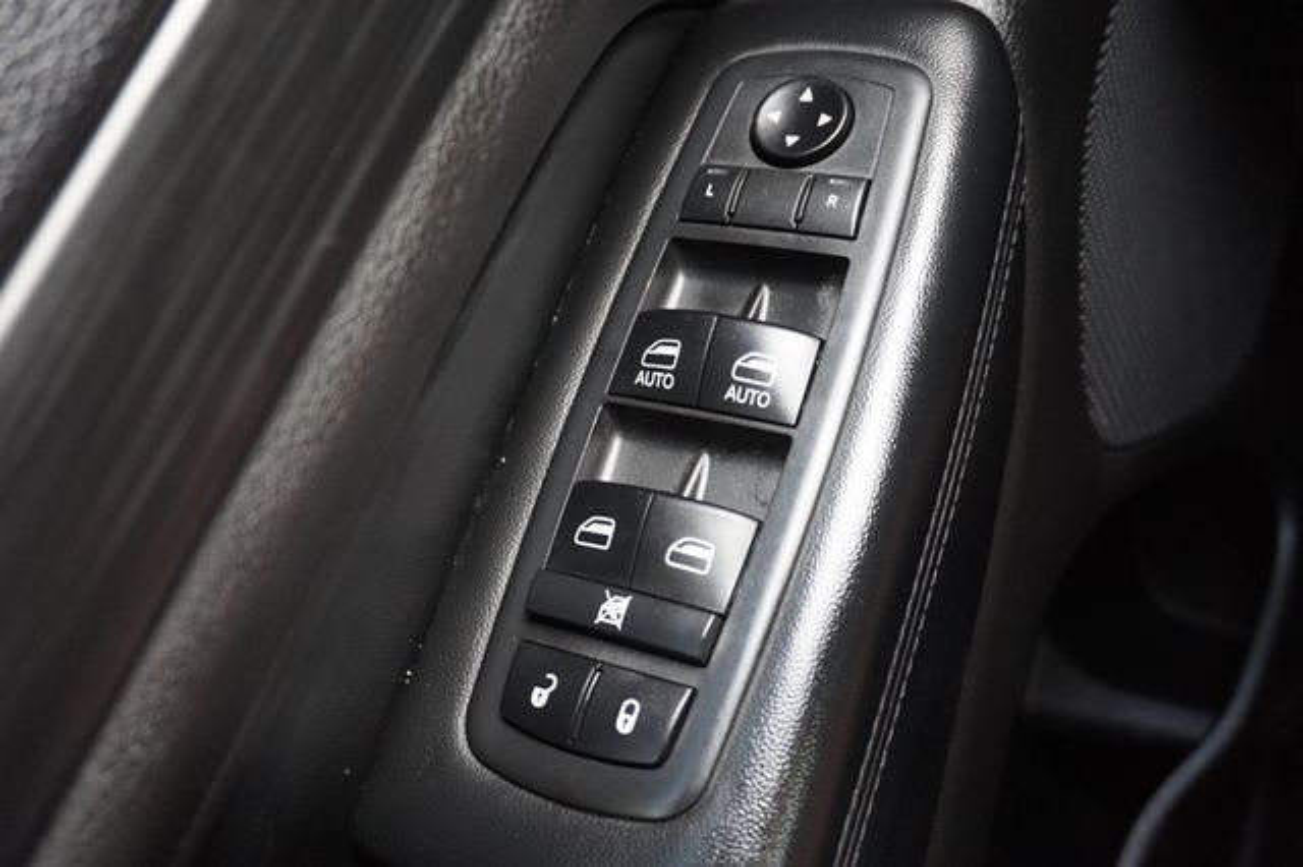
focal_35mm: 36
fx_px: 1302
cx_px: 652
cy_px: 434
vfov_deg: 36.8
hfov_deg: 53.2
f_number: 4.5
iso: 1000
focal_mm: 24
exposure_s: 1/60
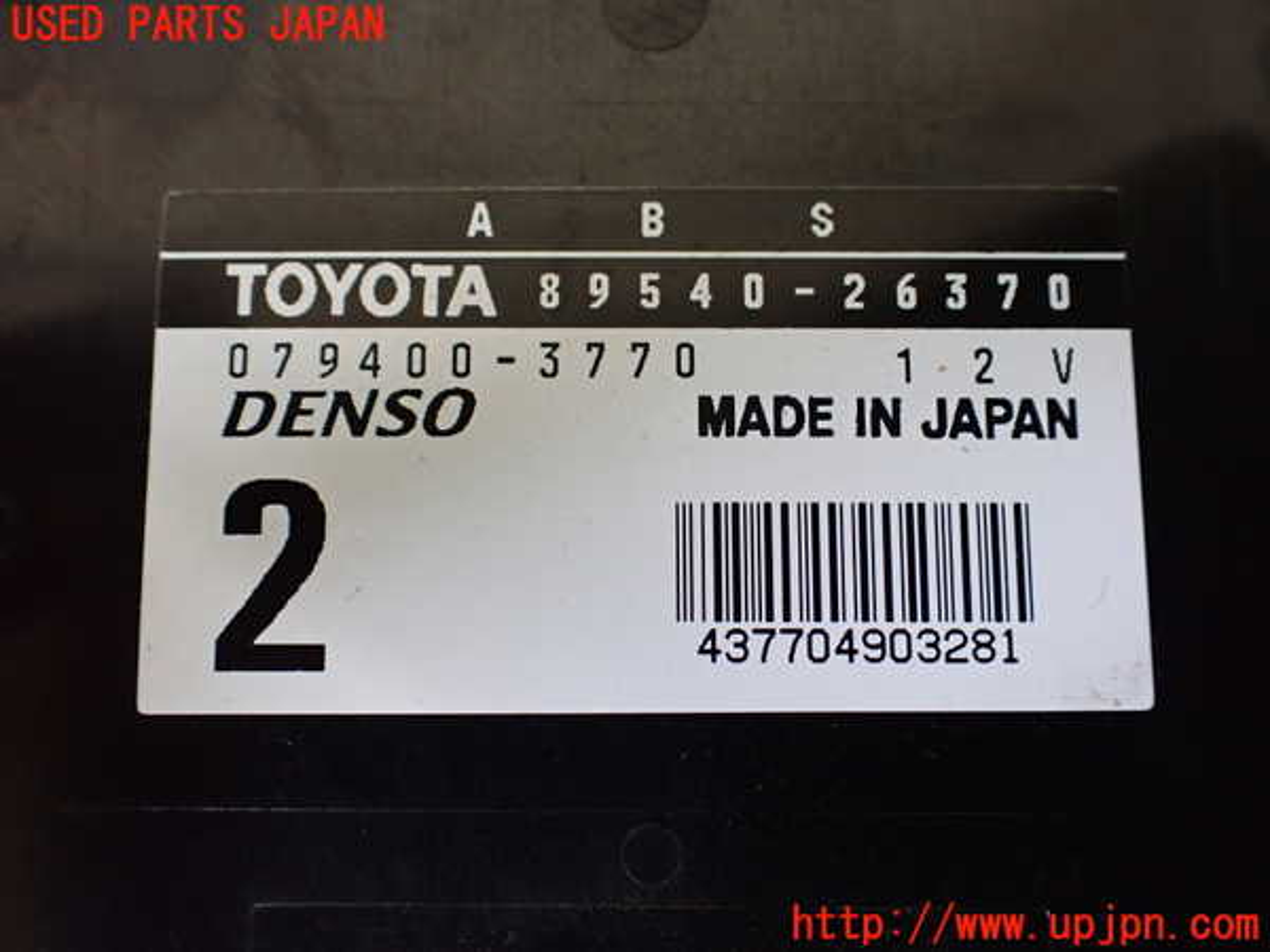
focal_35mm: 30
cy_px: 476
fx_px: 1101
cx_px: 635
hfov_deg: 60.0
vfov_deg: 46.8
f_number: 2.3
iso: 800
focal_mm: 5.4
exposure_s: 1/100
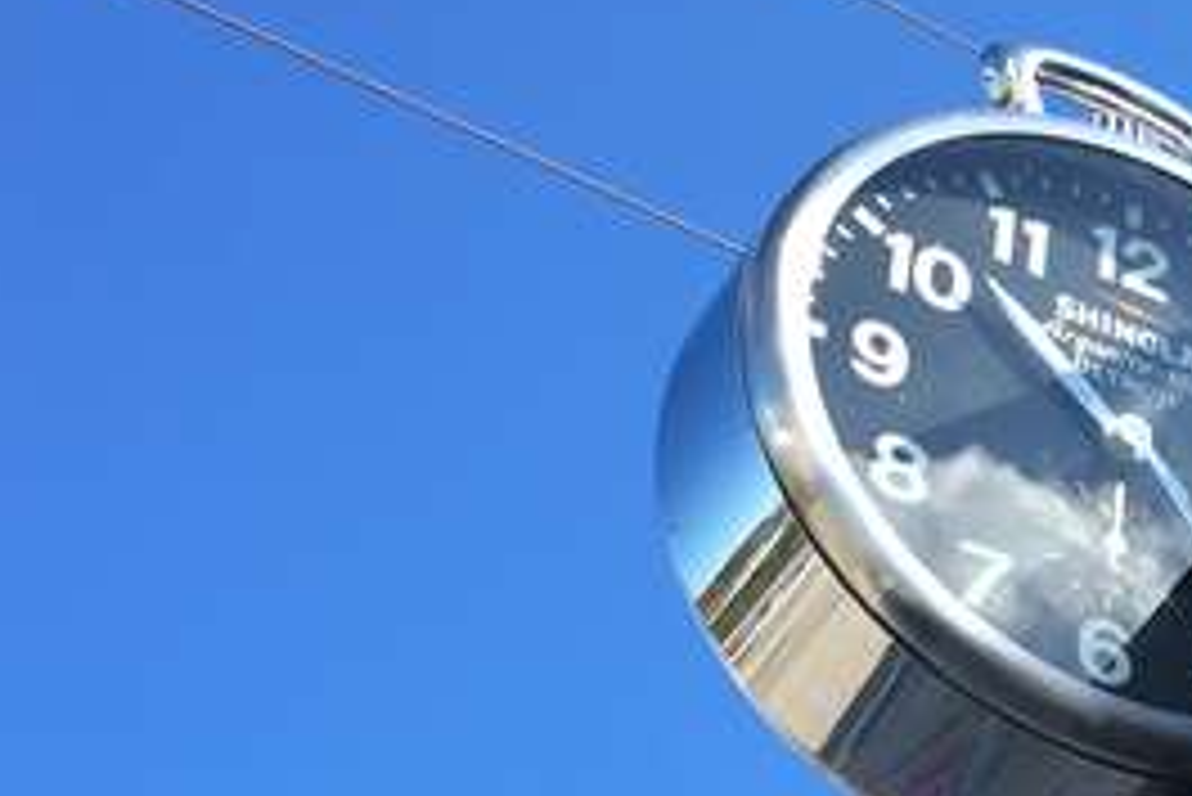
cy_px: 643
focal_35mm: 91
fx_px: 3015
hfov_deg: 19.9
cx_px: 1691
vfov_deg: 14.9
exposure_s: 1/420
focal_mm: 4.15
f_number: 2.2
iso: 25
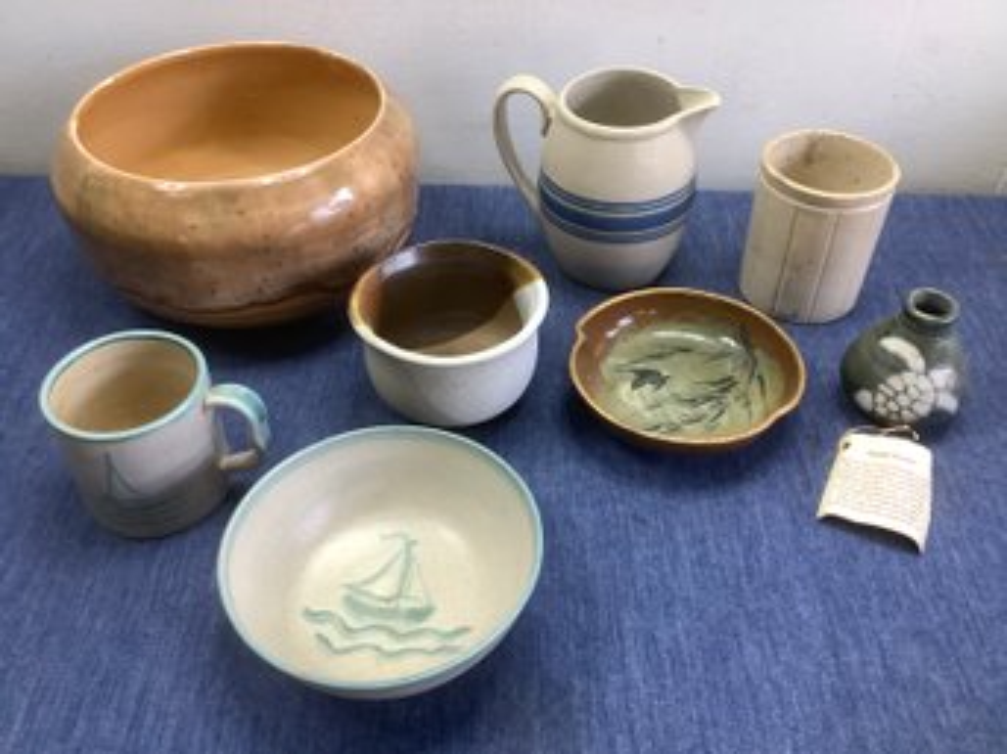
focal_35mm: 31
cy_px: 377
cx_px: 504
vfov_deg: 45.4
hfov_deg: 58.4
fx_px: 901
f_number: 2.4
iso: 160
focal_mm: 3.3
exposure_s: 1/60
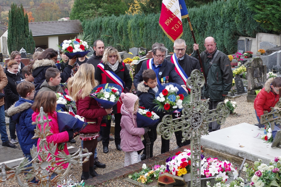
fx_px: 476
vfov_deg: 22.2
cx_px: 144
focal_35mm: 61
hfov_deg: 32.9
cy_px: 104
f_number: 6.3
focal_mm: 35
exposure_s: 1/60
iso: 200
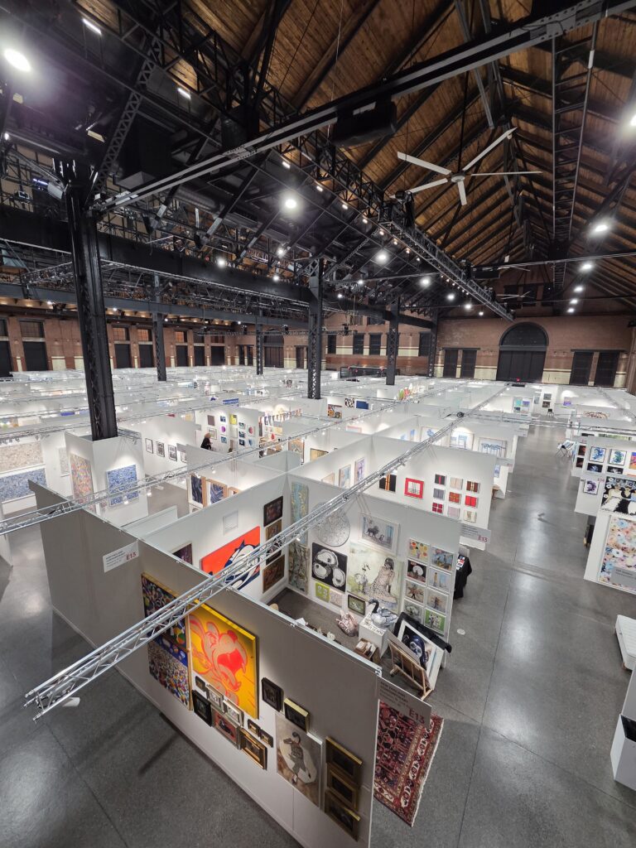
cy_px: 424
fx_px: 318
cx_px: 318
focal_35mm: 13
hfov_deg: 89.9
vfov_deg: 106.2
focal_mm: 2.2
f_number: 2.2
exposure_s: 1/60
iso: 200
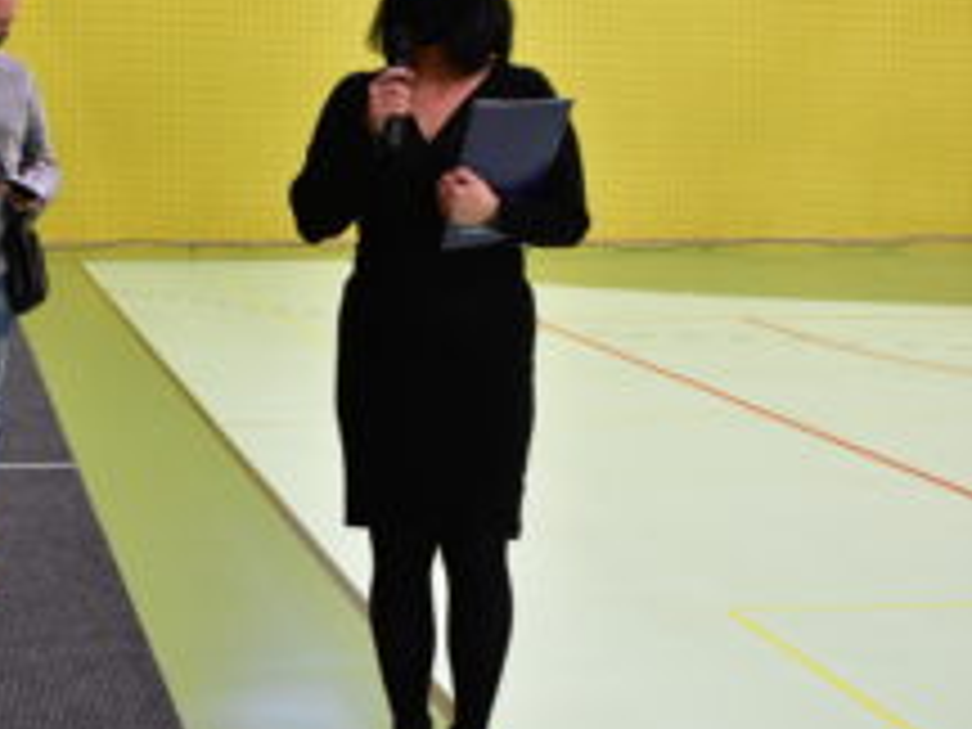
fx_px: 2836
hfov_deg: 19.4
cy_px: 225
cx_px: 351
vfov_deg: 14.6
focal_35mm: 101
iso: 2000
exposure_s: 1/80
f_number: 4.8
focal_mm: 36
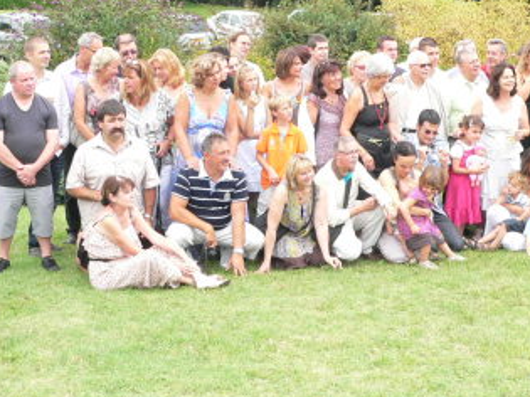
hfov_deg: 31.5
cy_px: 123
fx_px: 934
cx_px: 351
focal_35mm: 61
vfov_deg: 23.9
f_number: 4
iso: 80
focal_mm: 6
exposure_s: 1/100
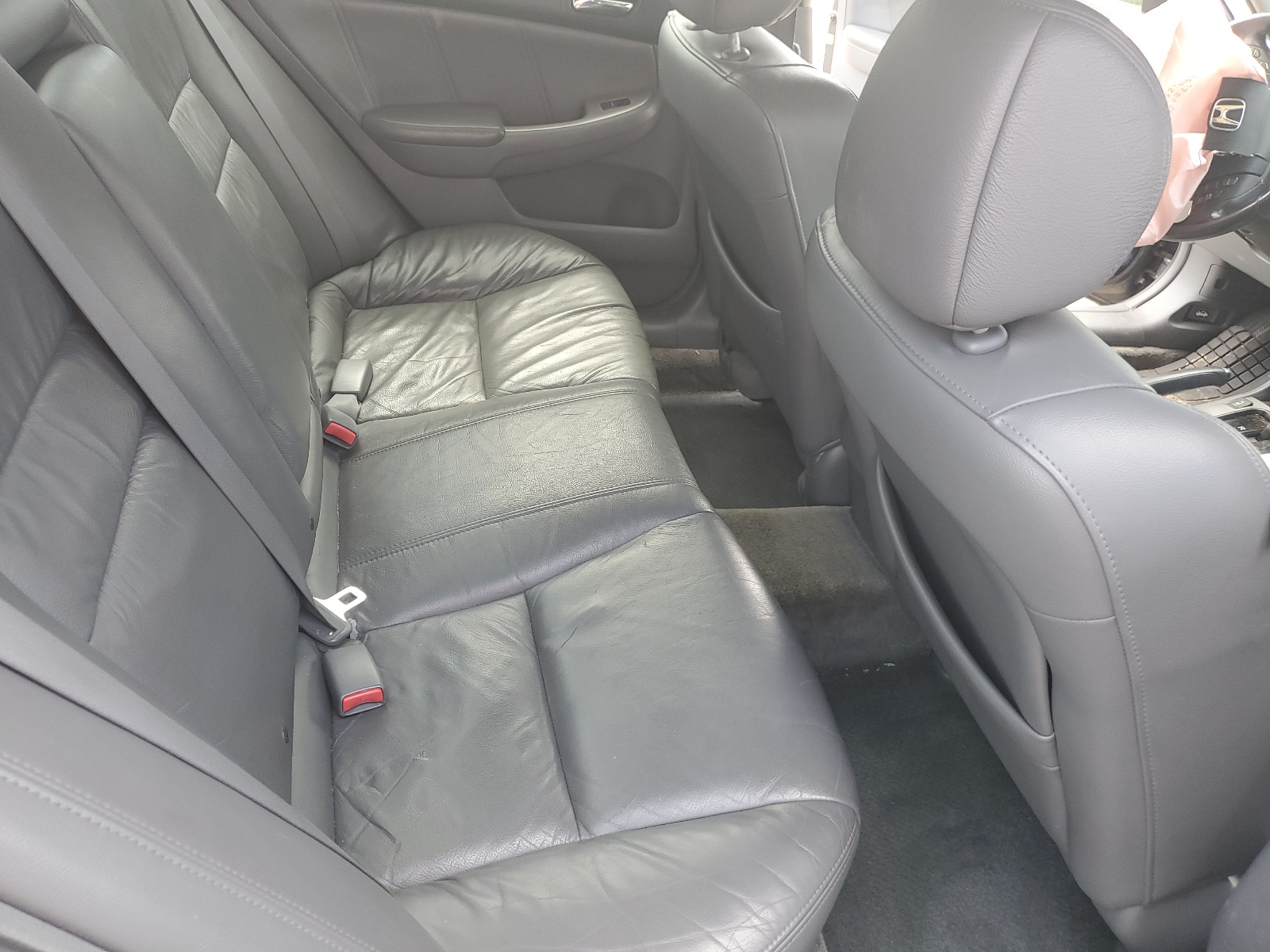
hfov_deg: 67.3
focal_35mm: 26
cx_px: 635
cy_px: 476
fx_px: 954
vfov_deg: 53.1
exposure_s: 1/120
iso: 58
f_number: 1.5
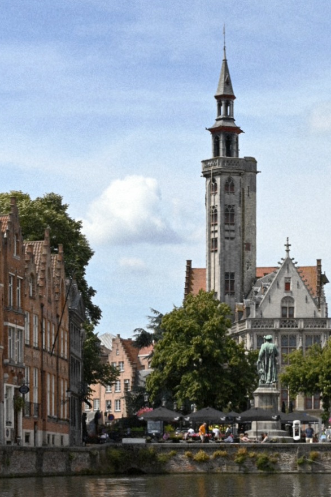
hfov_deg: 15.4
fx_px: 1226
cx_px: 209
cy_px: 393
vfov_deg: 22.6
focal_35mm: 89
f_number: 13
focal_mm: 49
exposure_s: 1/667
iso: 400
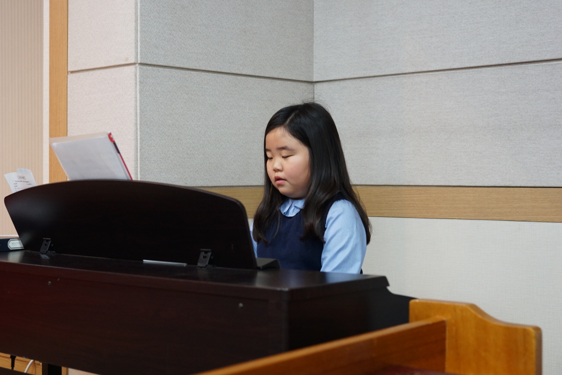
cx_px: 281
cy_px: 188
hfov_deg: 33.4
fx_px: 937
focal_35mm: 60
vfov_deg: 22.6
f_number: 3.5
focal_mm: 40
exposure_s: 1/100
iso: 1000
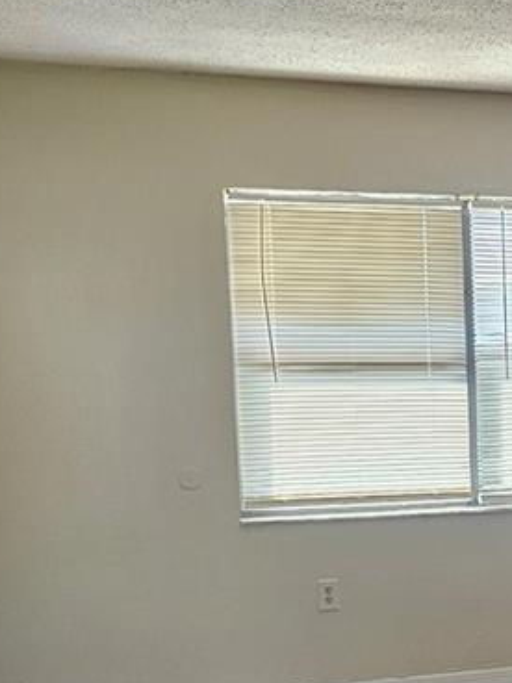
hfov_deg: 18.5
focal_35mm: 75
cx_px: 629
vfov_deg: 25.5
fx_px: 1479
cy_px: 555
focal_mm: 6.3
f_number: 1.7
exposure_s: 1/120
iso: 160
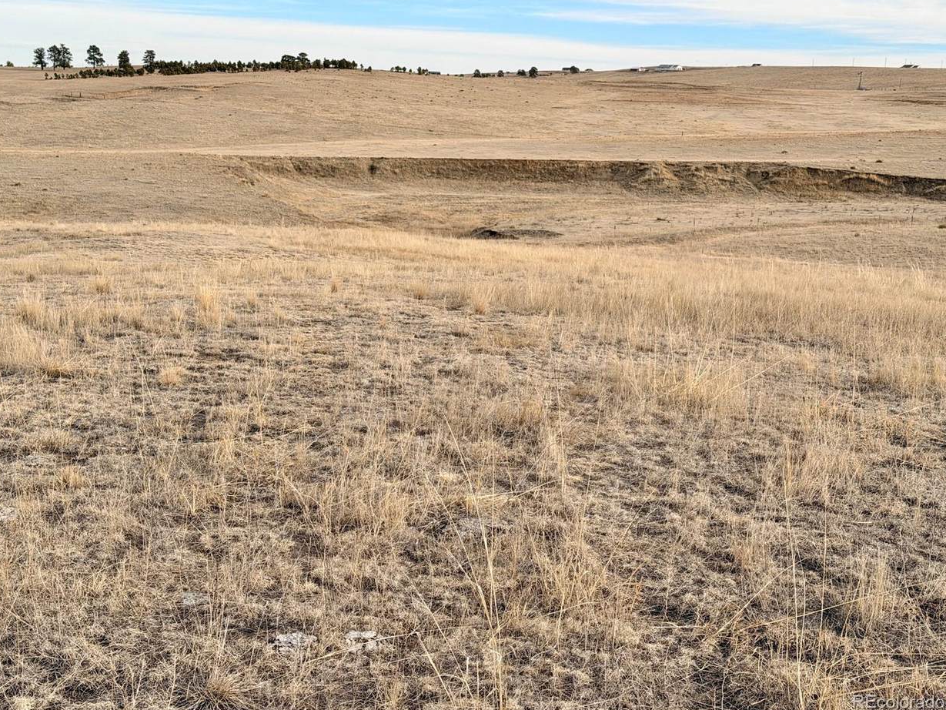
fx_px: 1367
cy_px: 345
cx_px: 460
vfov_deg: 29.1
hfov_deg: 38.2
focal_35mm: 50
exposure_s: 1/2494
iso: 64
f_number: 1.78
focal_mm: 6.76
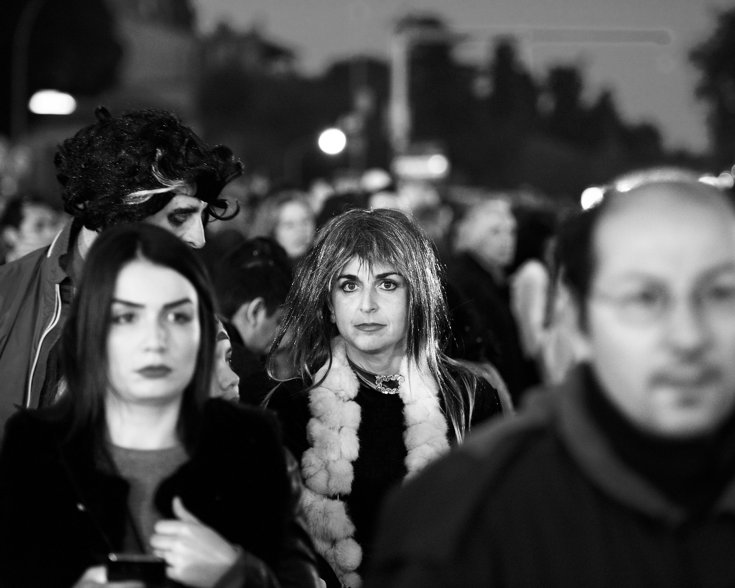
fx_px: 2502
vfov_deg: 13.4
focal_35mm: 115
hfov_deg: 16.7
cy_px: 294
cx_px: 374
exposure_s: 1/125
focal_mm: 102
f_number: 2.8
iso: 2000
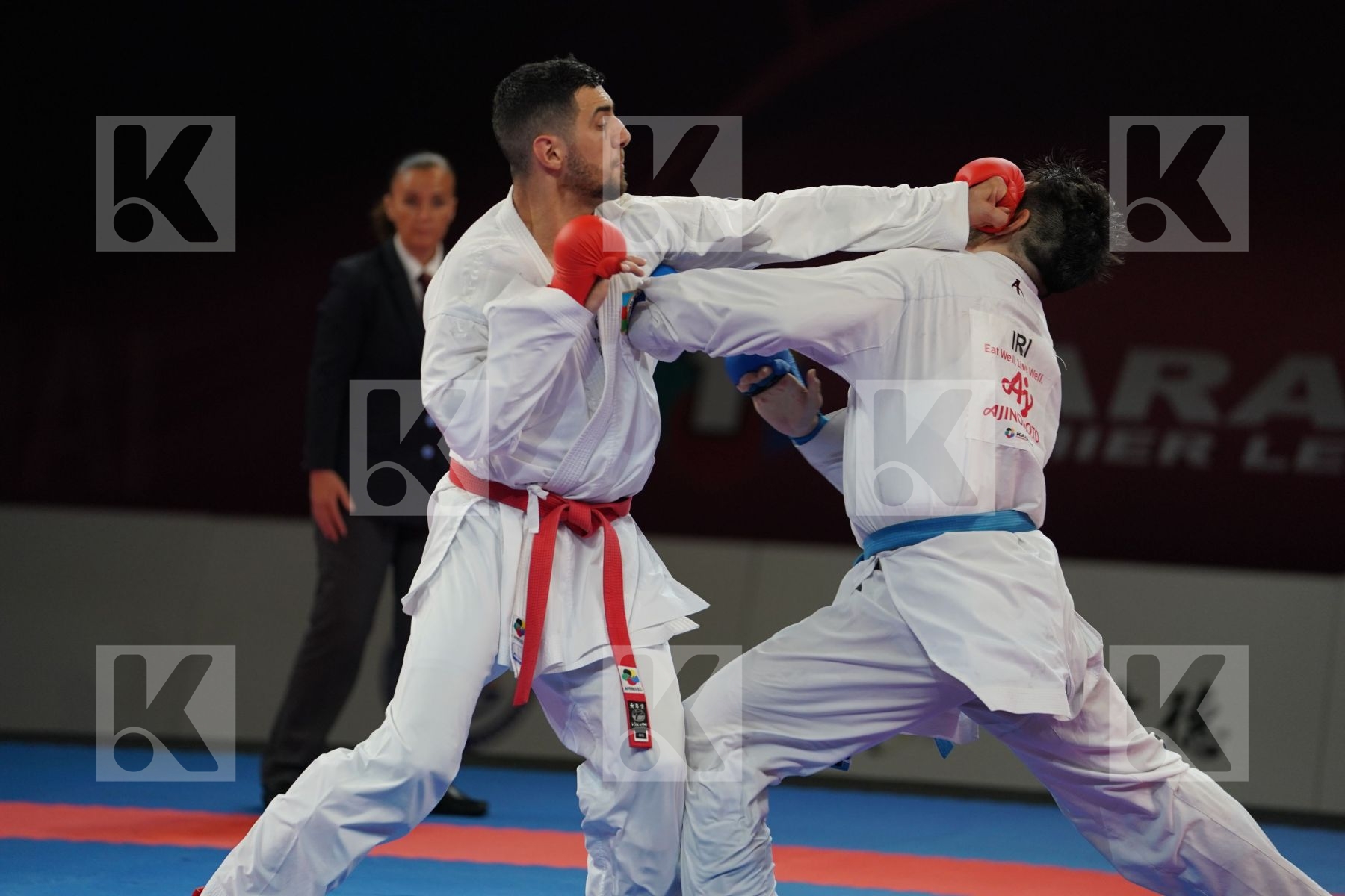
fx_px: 7472
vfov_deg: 6.9
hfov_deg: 10.3
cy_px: 448
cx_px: 672
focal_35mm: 200
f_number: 2.8
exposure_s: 1/1000
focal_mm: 200
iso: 1250
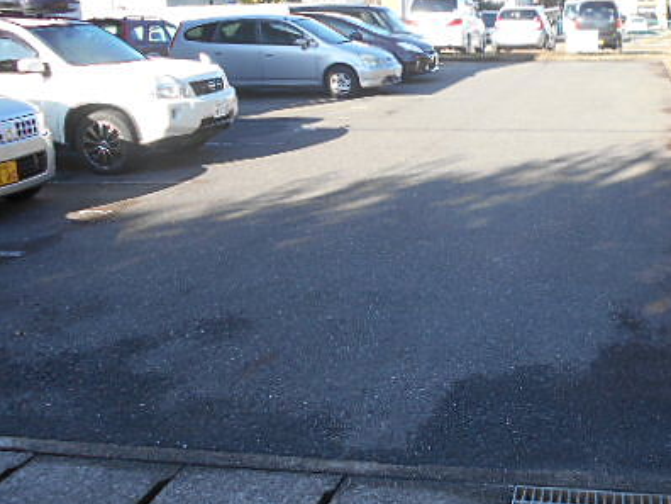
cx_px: 486
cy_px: 210
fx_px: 814
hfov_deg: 43.6
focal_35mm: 42
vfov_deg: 34.3
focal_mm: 4.6
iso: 80
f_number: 3.2
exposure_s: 1/200
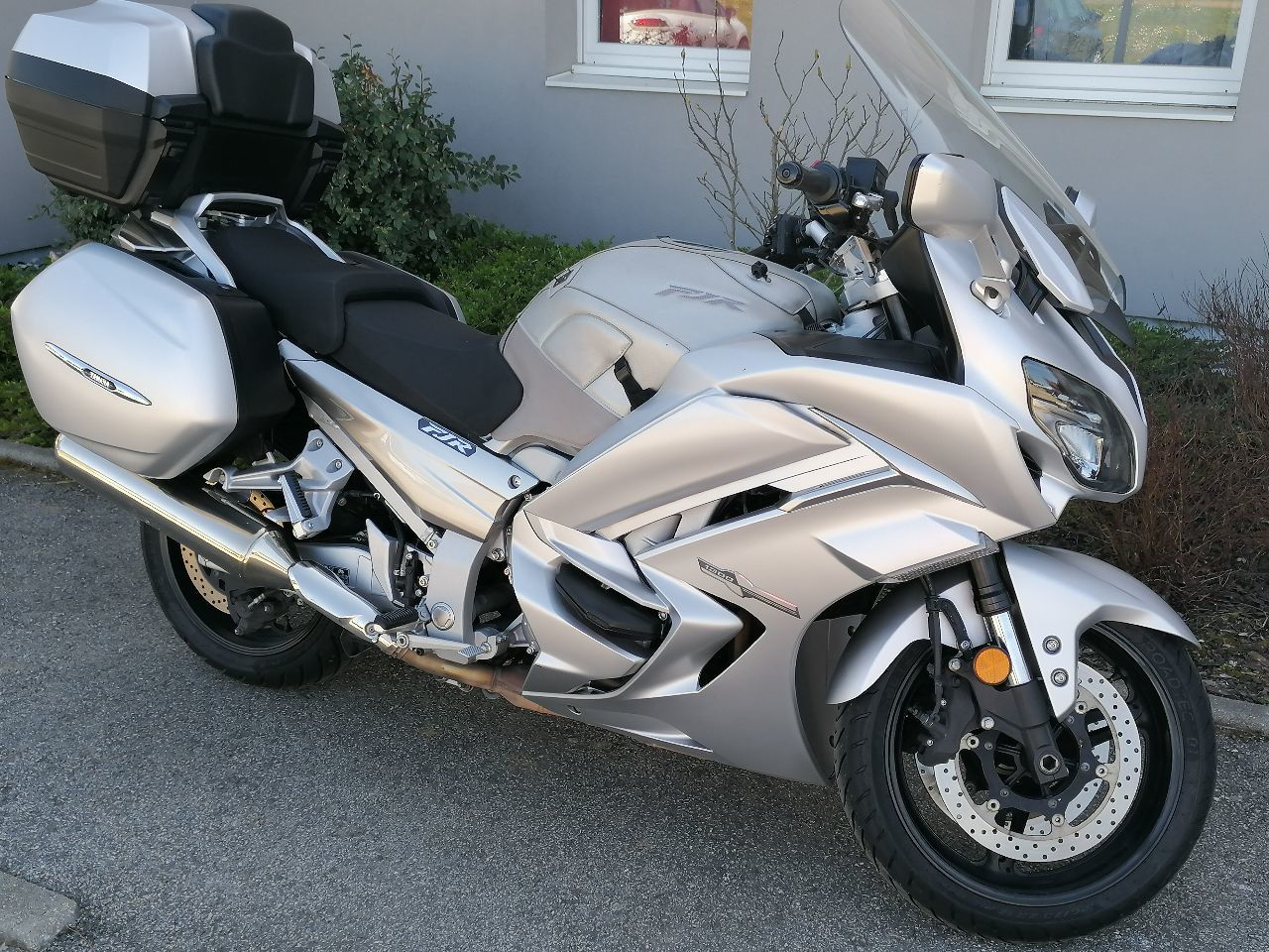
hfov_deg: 49.0
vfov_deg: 37.7
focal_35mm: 38
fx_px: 1393
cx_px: 634
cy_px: 476
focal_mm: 4.75
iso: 50
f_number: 1.8
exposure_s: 1/274
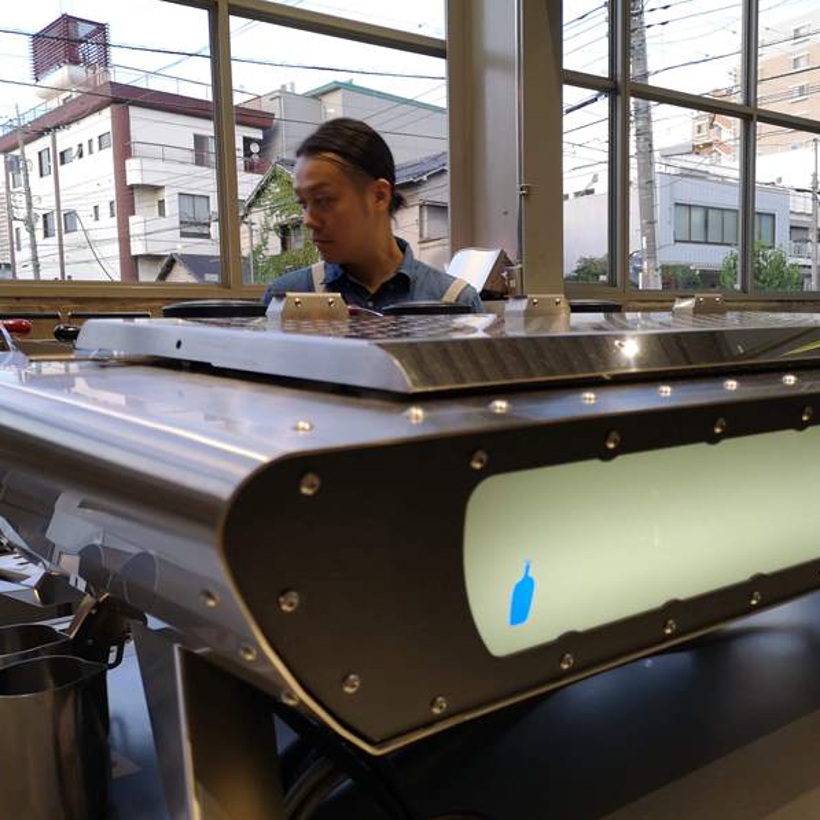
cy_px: 411
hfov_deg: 51.1
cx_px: 429
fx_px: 858
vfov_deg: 51.1
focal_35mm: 32
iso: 80
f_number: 1.8
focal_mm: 3.95
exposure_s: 1/50
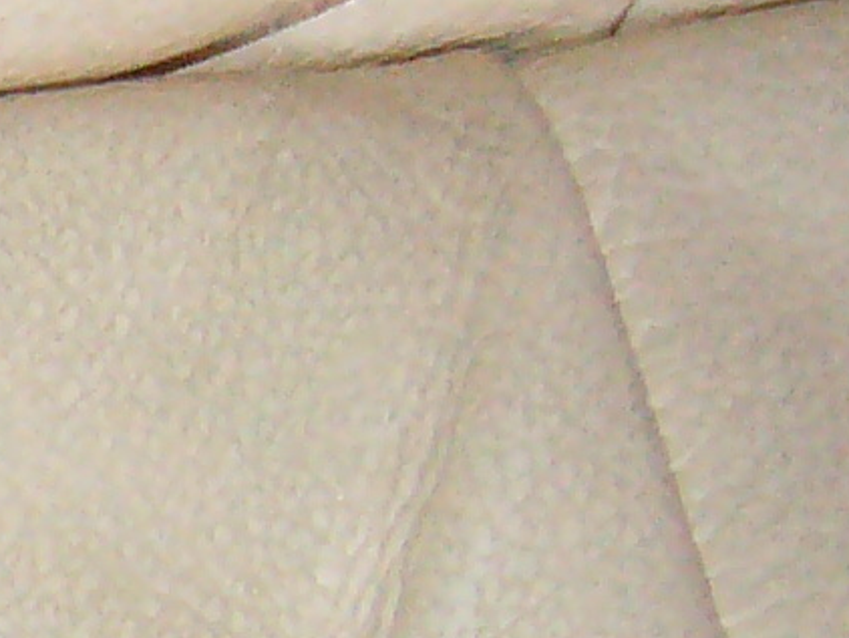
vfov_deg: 7.5
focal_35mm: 191
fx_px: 4687
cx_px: -1088
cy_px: 1157
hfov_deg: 9.4
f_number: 2.8
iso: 200
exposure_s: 1/40
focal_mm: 5.8
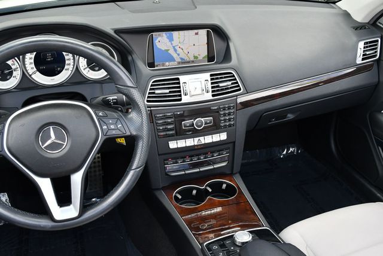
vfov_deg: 36.9
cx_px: 192
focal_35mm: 36
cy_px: 128
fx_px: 383
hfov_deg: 53.1
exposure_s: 1/250
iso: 400
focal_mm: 18
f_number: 5
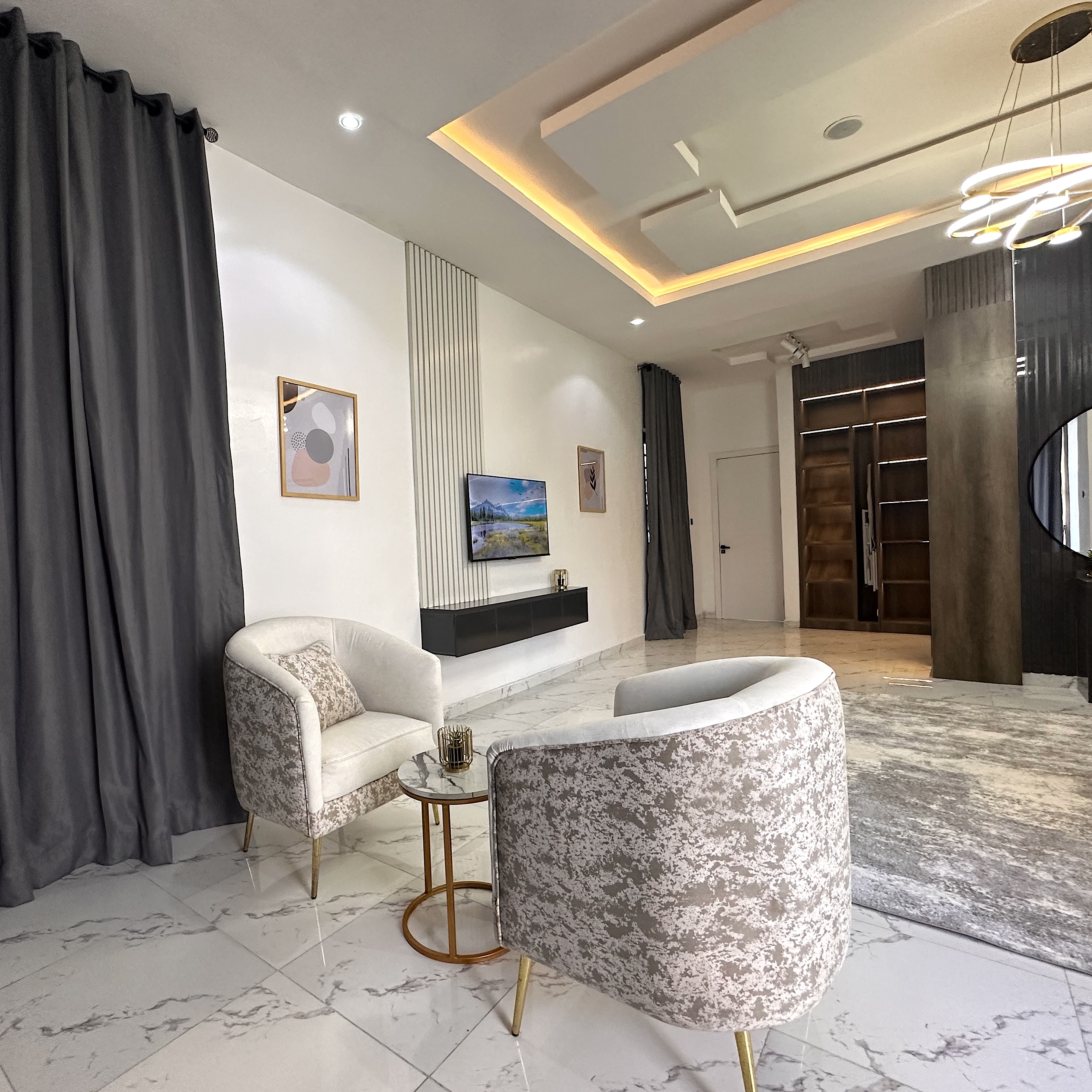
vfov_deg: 83.9
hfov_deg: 83.5
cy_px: 561
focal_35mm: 17
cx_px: 468
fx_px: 607
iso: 200
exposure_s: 1/100
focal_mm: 2.22
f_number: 2.2
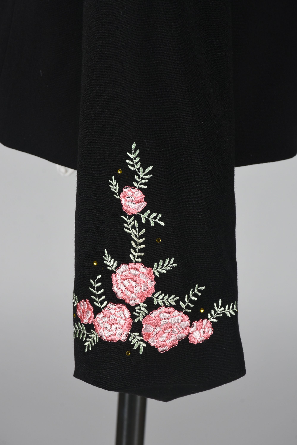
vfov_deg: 9.8
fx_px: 2594
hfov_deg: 6.6
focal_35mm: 210
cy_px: 222
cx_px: 148
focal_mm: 140
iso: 200
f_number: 13
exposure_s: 1/125
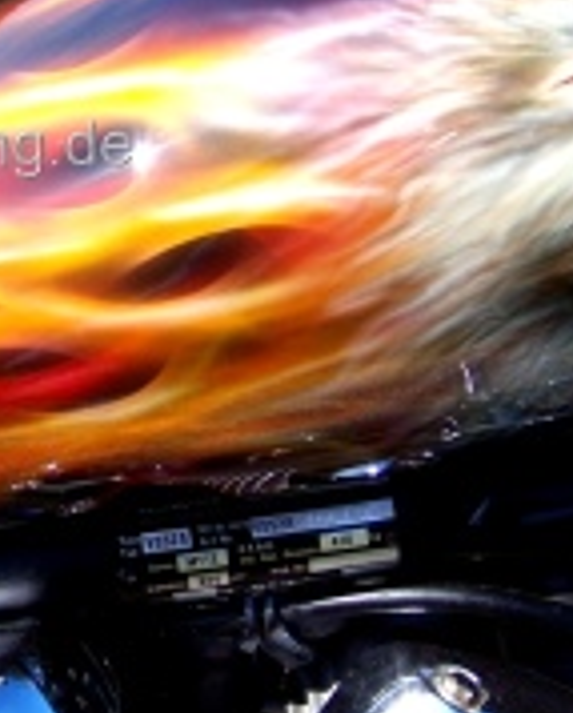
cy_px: 292
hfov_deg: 15.0
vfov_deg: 18.8
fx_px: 2157
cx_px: 84
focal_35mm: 102
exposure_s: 1/640
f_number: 2.8
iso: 64
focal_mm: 5.85
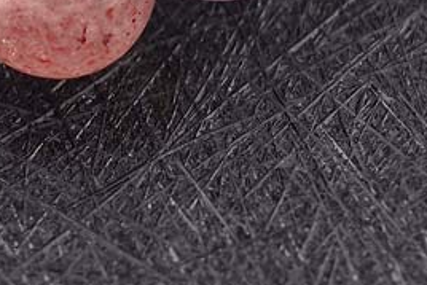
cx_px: -170
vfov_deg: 3.6
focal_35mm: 381
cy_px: -289
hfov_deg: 5.4
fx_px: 4521
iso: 125
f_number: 2.67
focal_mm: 22.48
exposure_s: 1/160
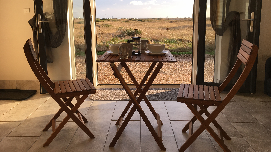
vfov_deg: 36.4
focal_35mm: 32
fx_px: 230
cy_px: 53
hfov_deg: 61.0
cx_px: 135
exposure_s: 1/316
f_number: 2.2
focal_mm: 4.15
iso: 25
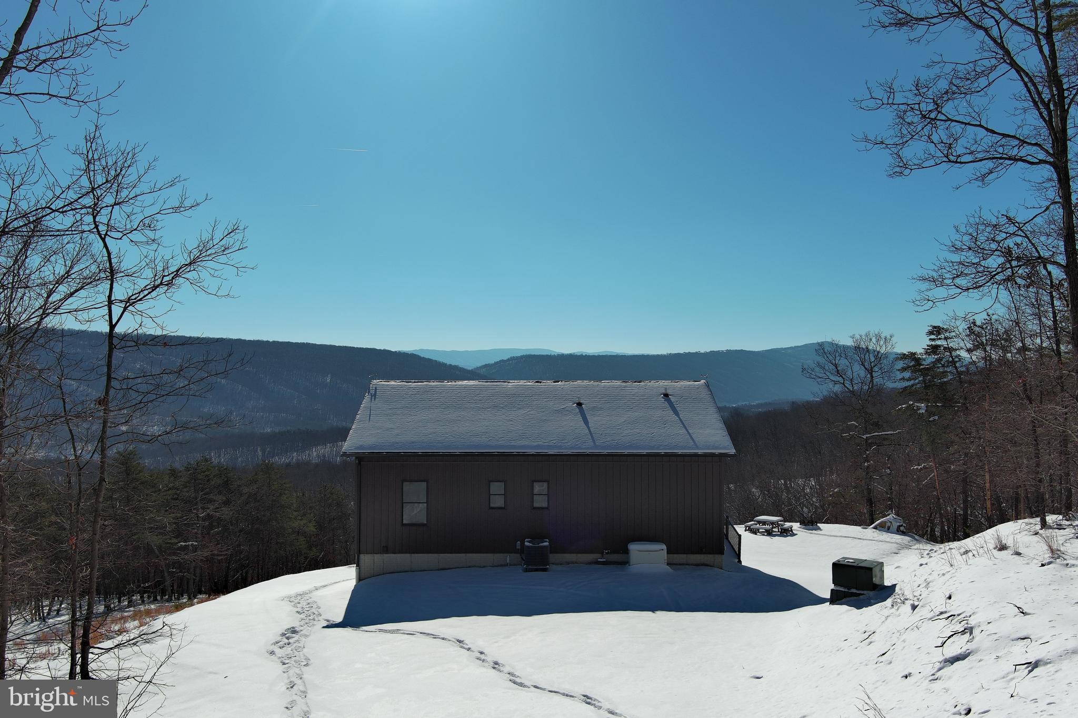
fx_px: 868
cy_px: 359
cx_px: 539
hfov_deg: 63.7
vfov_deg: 45.0
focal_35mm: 29
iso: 104
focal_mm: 10.57
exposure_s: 1/4673
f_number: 2.8
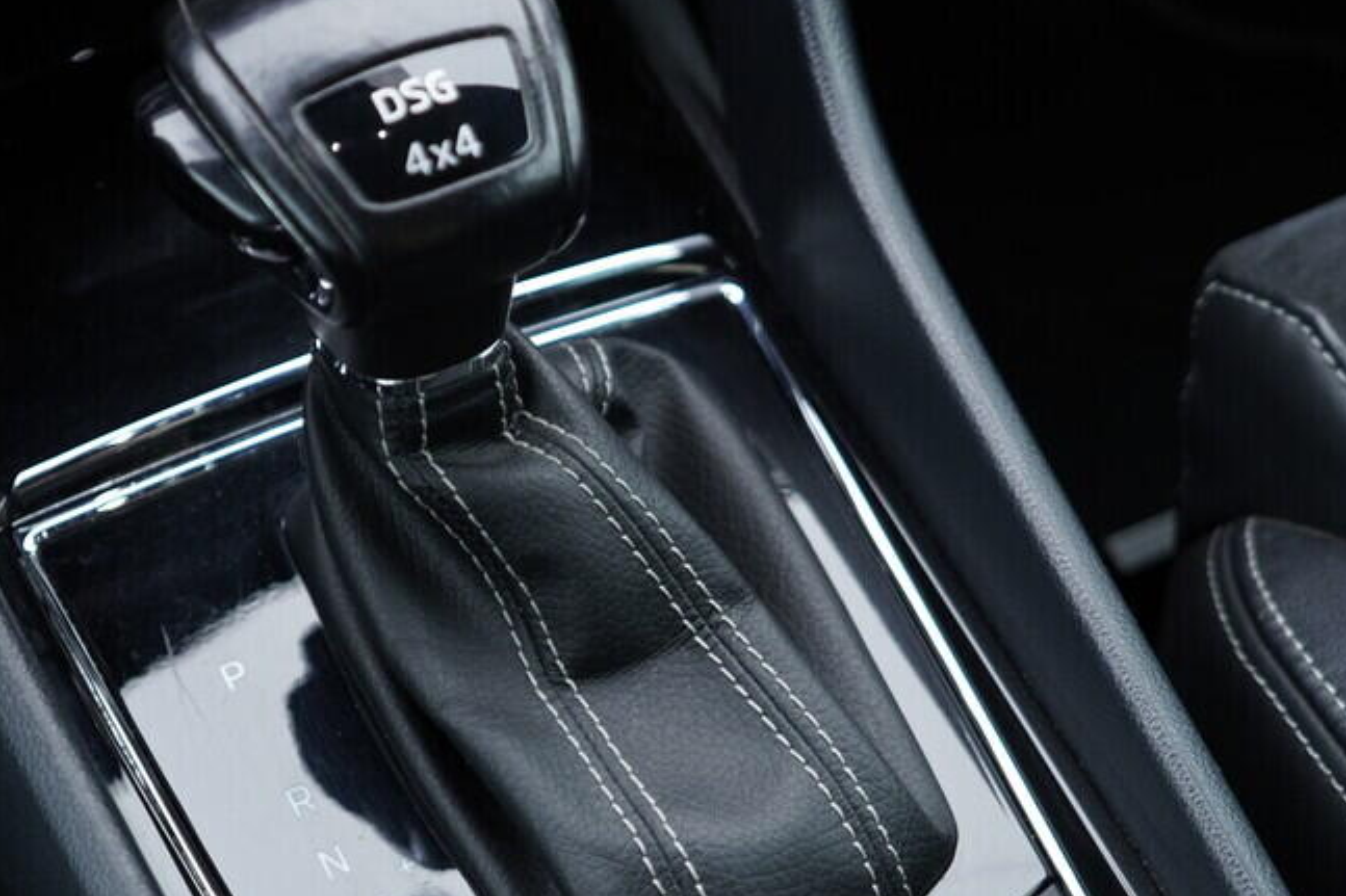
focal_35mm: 57
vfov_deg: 23.6
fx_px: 2130
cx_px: 524
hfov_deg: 34.9
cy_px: 650
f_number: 2.8
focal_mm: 24
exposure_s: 1/40
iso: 250
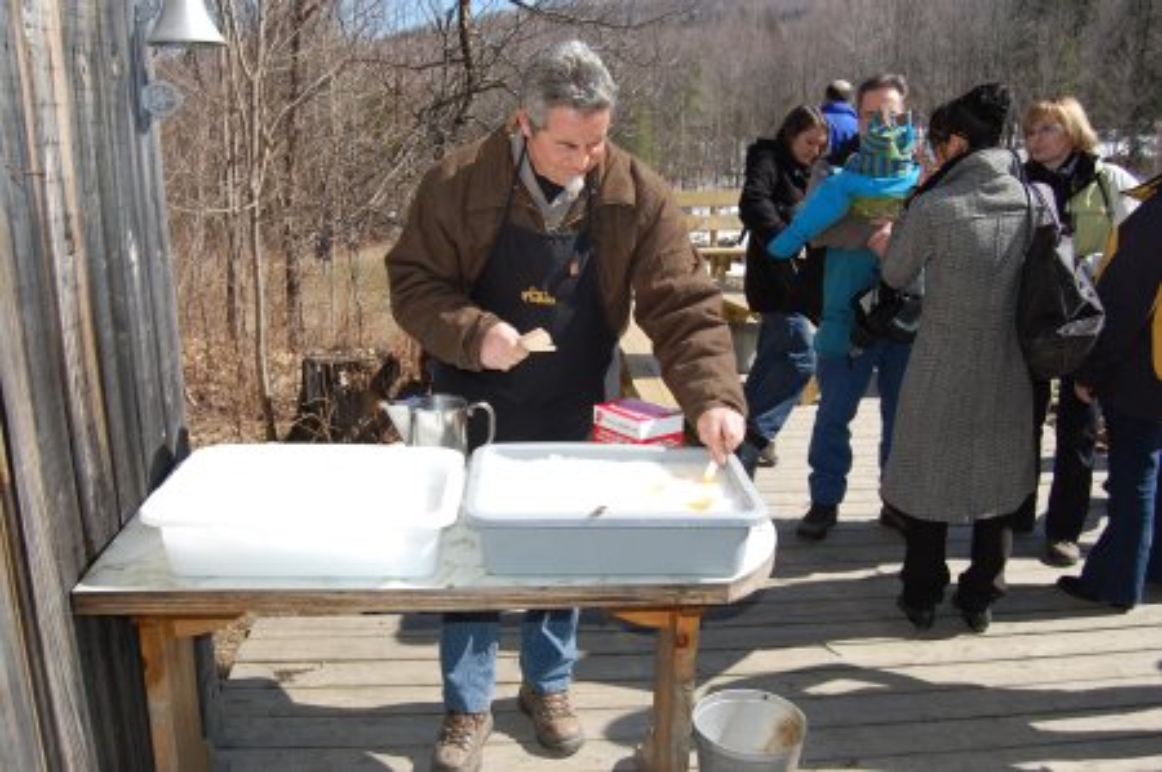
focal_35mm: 30
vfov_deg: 43.5
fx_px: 967
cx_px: 581
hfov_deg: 62.0
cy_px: 386
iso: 200
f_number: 7.1
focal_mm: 20
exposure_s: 1/500
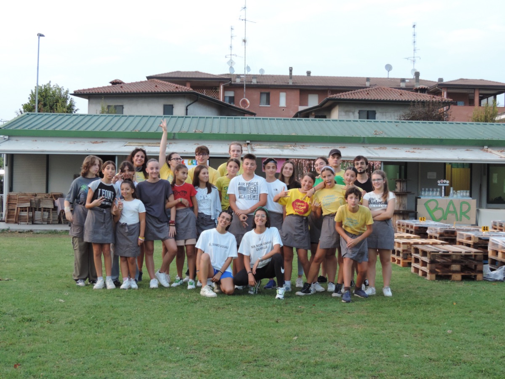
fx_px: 875
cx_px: 252
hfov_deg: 32.2
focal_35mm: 60
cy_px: 190
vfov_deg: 24.4
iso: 400
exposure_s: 1/40
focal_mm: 10.7
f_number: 3.7
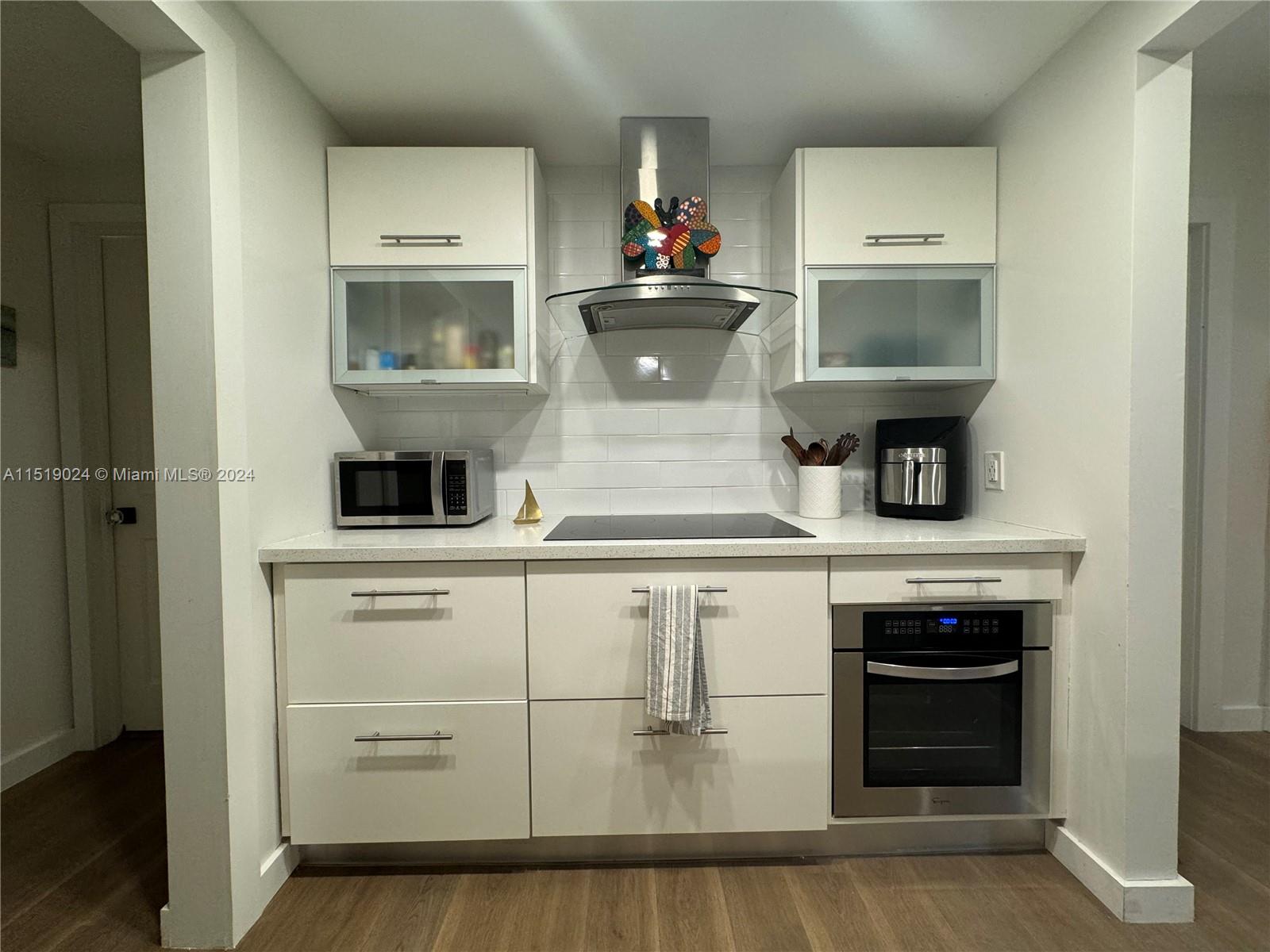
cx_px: 635
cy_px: 476
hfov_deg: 102.1
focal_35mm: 14
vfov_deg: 85.7
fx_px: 514
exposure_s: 1/60
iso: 200
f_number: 2.2
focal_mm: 2.22
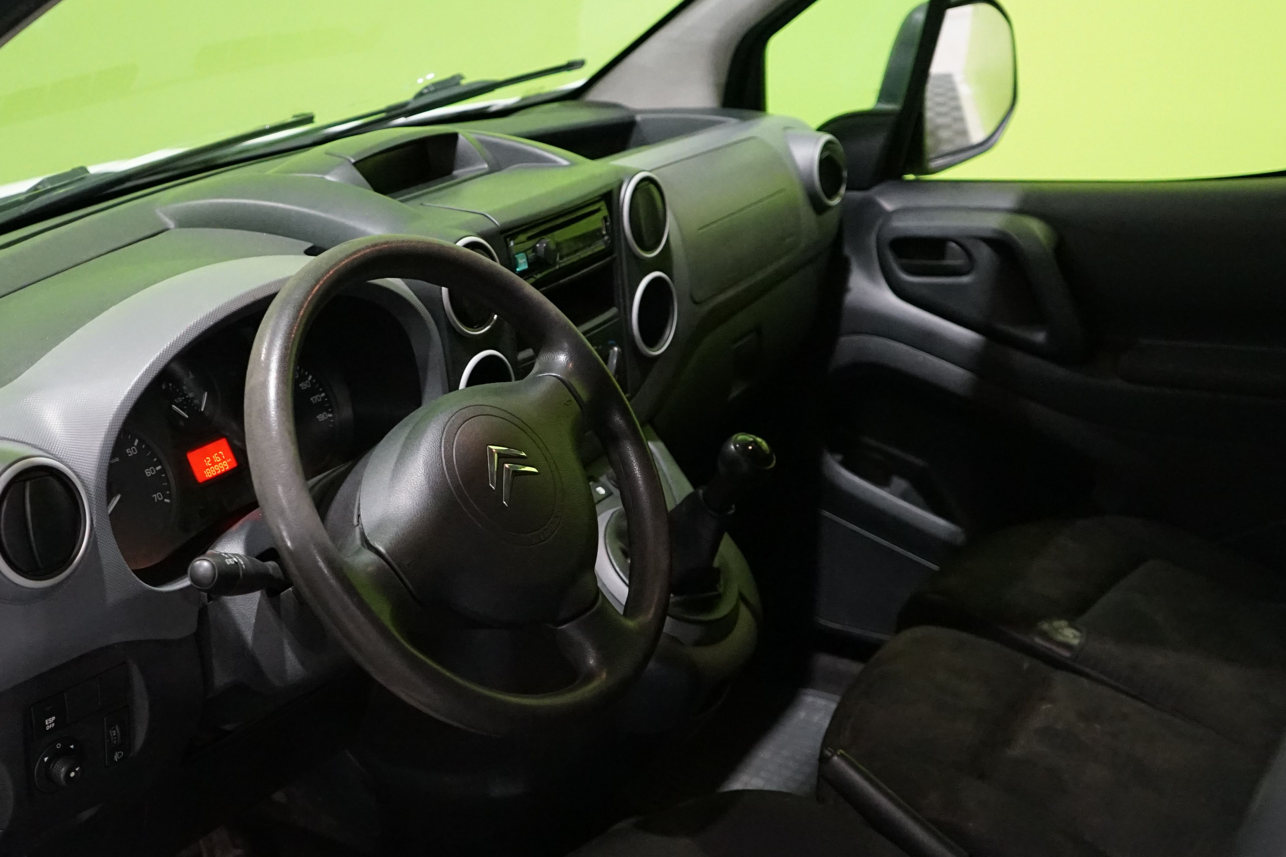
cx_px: 531
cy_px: 521
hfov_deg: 42.6
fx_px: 1643
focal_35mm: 46
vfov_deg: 29.2
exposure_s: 1/160
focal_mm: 29
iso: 5000
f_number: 3.5
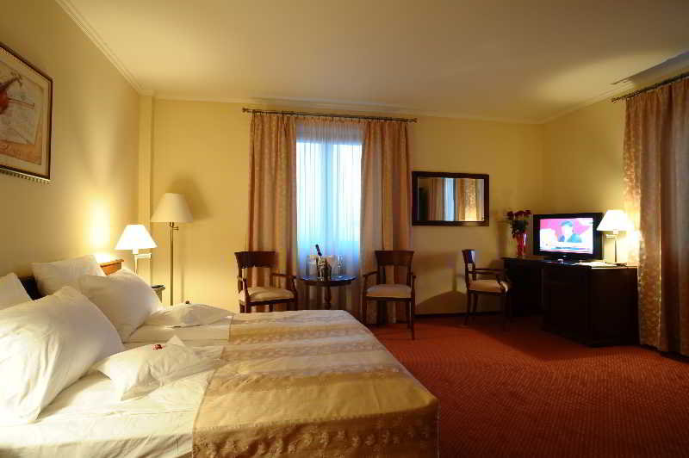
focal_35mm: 20
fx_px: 382
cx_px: 344
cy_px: 229
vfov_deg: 61.8
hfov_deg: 84.0
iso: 200
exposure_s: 1.5
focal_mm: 20
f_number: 8
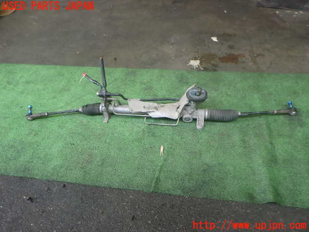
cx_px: 154
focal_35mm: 30
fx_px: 268
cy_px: 116
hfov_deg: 60.0
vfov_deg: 46.8
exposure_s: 1/80
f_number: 2.3
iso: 200
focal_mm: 5.4
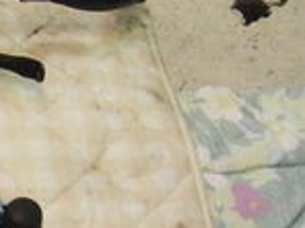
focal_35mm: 130
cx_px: -249
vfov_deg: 11.4
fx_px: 1145
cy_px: 166
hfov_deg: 13.5
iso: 640
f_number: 3.5
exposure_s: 1/60
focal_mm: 5.2
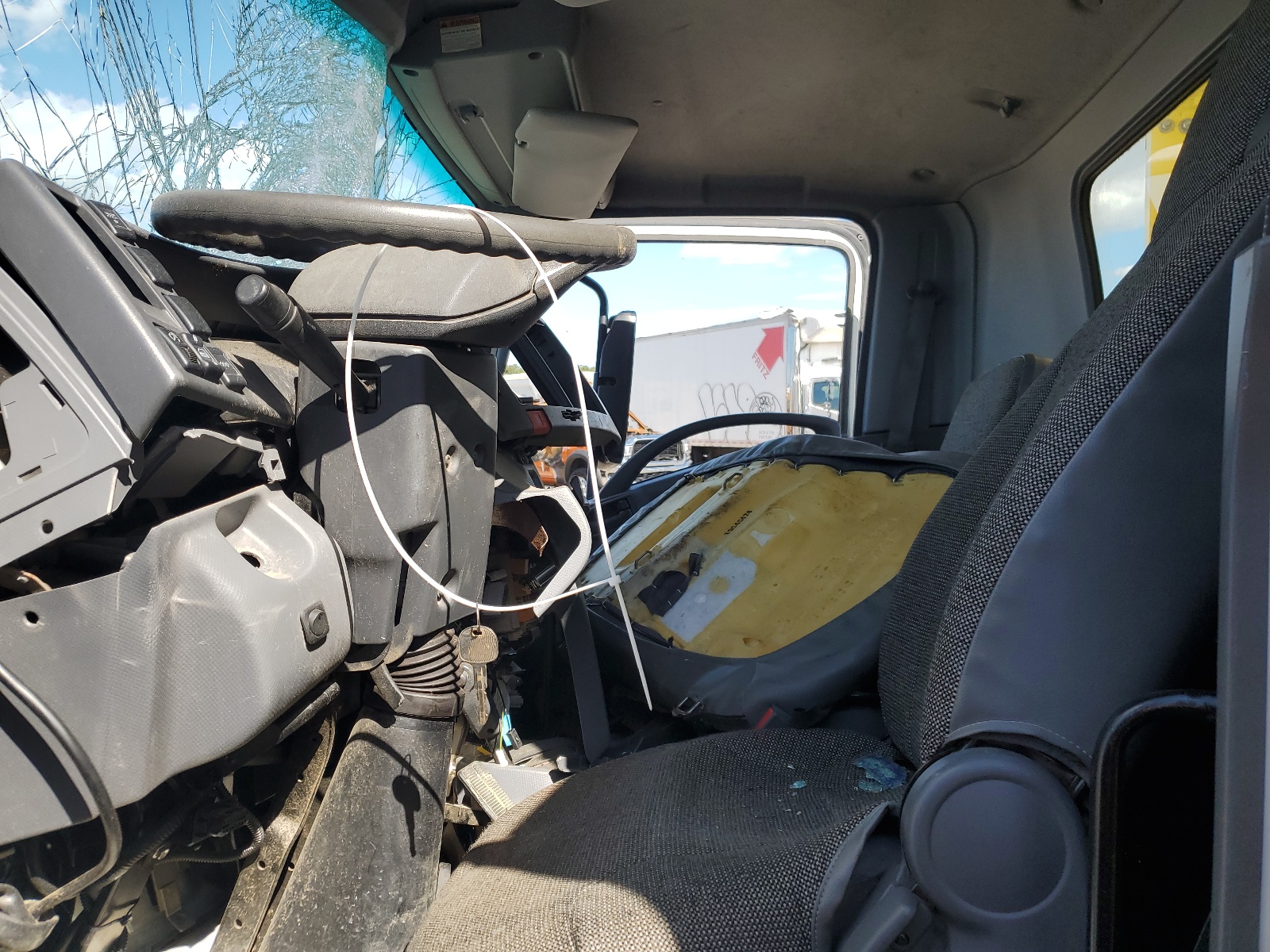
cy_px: 476
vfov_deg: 53.1
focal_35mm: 26
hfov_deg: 67.3
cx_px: 635
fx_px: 954
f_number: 1.5
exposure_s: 1/1250
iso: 50
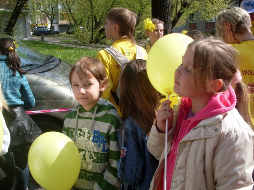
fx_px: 279
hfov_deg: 49.0
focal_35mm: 38
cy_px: 95
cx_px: 127
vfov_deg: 37.7
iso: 80
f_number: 8.4
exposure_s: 1/90
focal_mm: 6.3
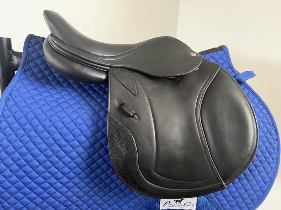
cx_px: 140
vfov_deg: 56.8
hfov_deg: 71.6
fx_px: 195
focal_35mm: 24
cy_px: 105
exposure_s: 1/46
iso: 800
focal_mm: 6.76
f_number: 1.78
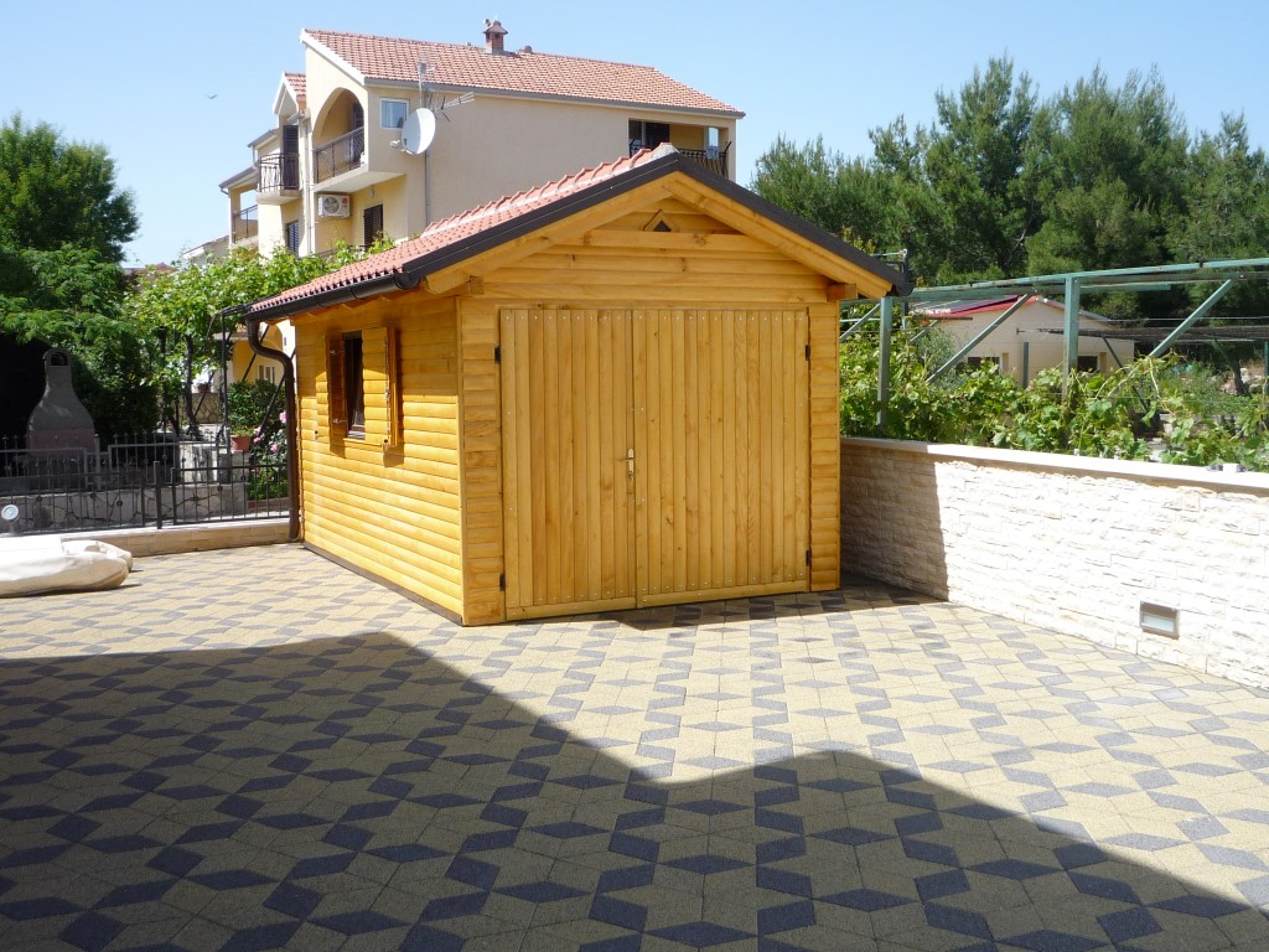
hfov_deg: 51.4
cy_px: 476
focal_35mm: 36
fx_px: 1320
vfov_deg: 39.7
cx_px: 634
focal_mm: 5.3
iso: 100
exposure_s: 1/400
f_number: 4
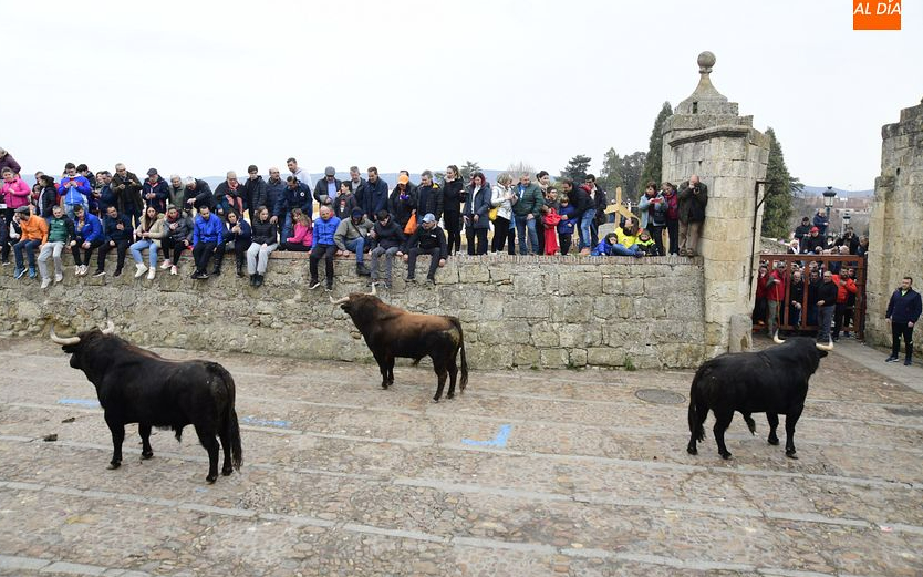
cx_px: 454
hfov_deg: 68.4
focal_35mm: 27
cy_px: 274
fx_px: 679
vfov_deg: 46.0
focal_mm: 26
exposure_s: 1/320
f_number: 6.3
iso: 400
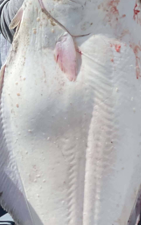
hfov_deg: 9.0
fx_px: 885
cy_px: 45
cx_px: 153
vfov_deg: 14.4
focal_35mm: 144
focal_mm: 6
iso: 32
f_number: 2
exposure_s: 1/2994
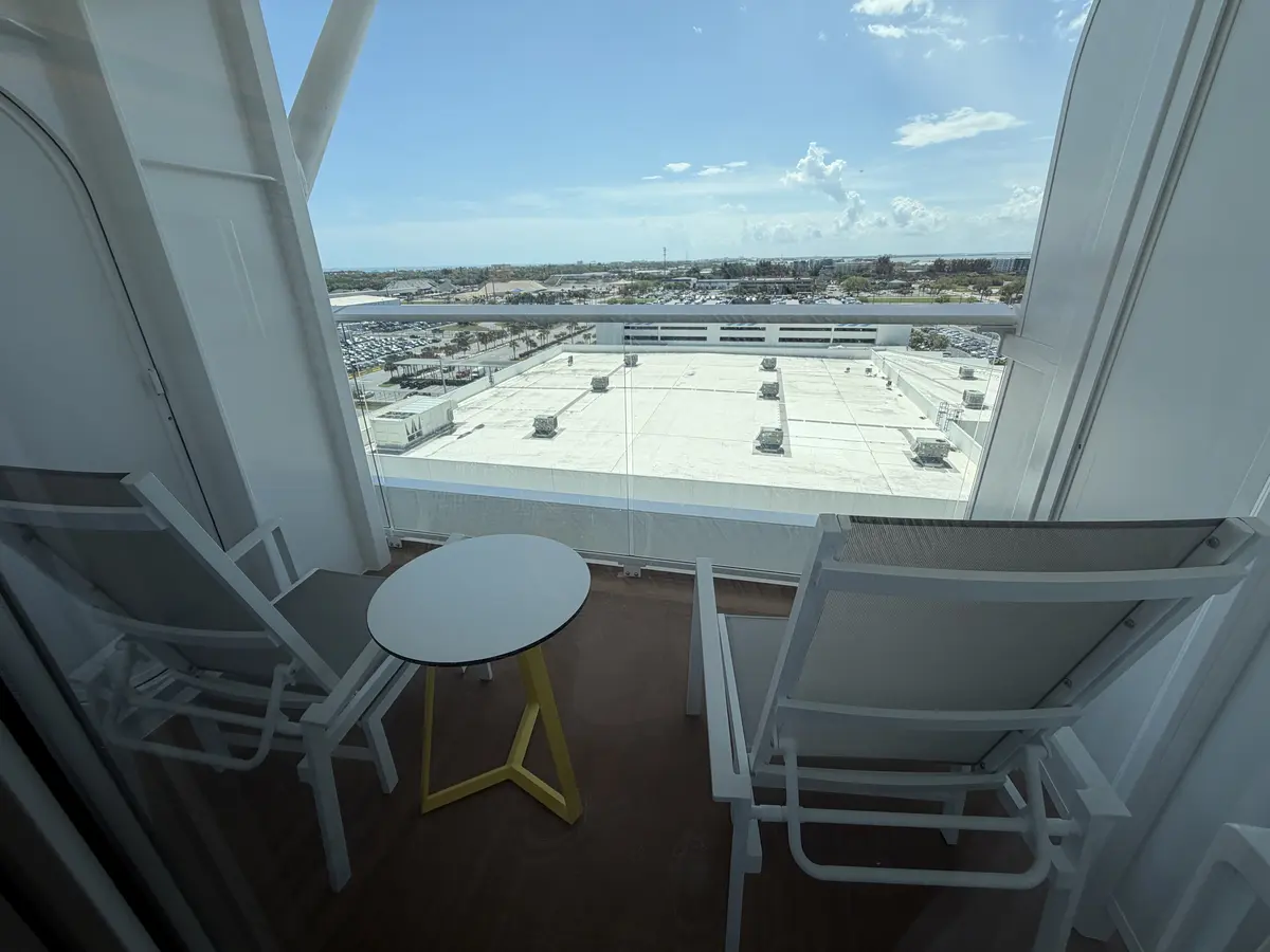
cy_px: 476
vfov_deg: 85.7
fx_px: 514
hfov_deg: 102.1
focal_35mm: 14
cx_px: 635
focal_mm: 2.22
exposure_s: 1/770
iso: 25
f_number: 2.2
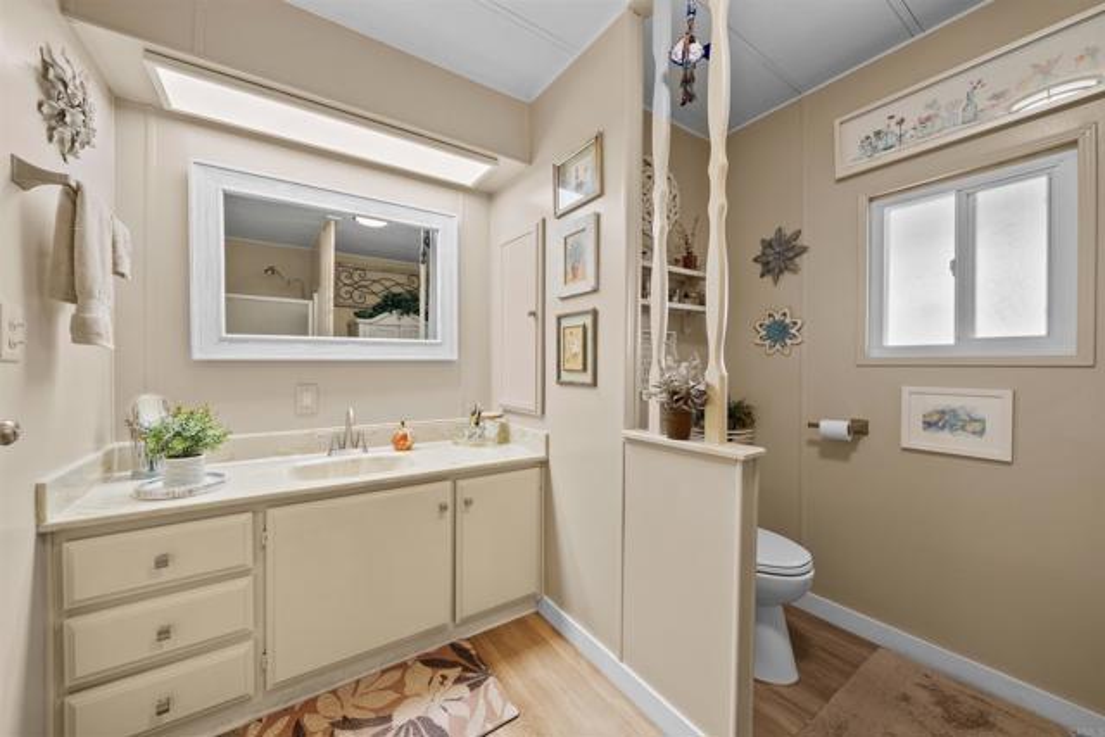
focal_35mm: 13
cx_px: 552
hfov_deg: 108.3
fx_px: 399
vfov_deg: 85.5
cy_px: 368
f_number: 8
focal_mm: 13
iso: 250
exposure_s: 1/5
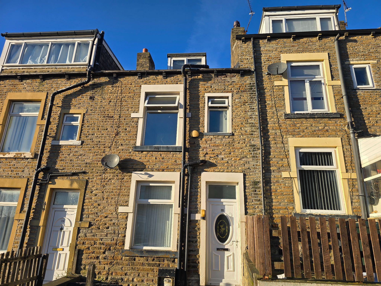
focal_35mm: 23
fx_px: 253
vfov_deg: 58.9
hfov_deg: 73.9
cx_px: 190
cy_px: 143
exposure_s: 1/462
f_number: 1.7
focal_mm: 6.3
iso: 12
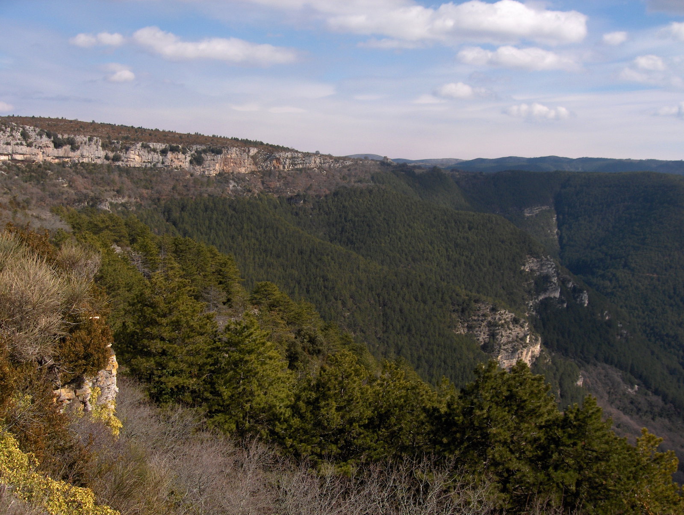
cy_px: 258
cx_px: 342
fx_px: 772
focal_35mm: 39
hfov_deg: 47.8
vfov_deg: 36.9
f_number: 4.8
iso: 100
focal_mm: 8
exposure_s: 1/526
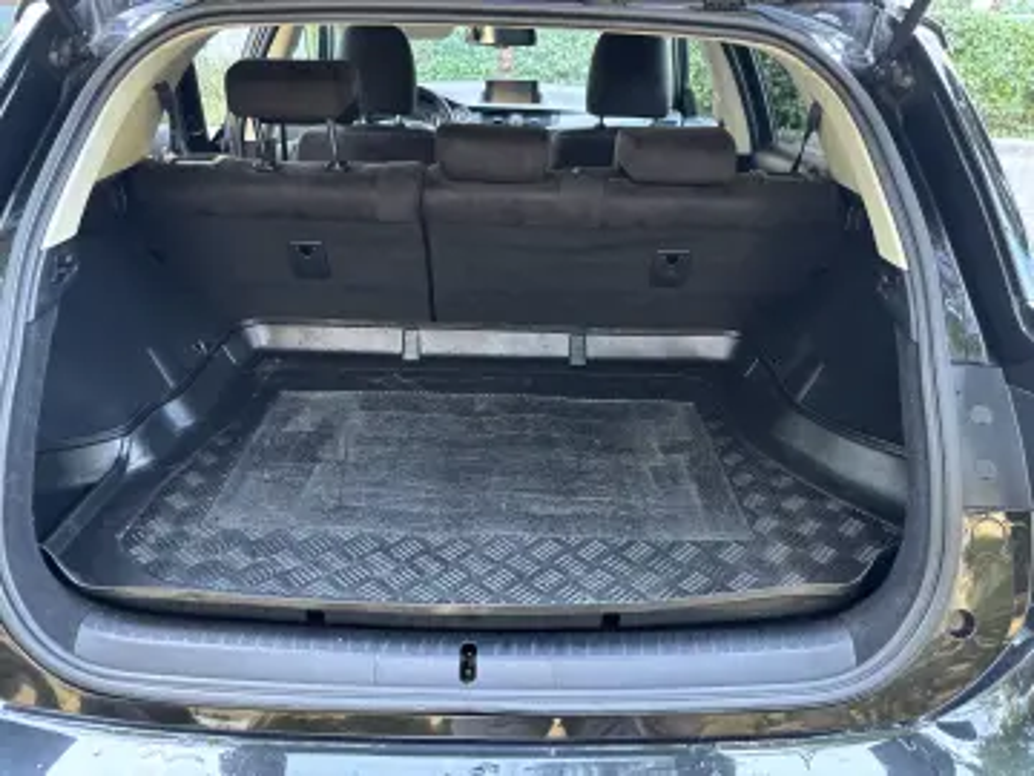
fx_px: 777
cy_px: 388
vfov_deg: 53.1
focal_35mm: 26
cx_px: 517
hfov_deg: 67.3
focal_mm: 5.96
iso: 500
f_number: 1.6
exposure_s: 1/52
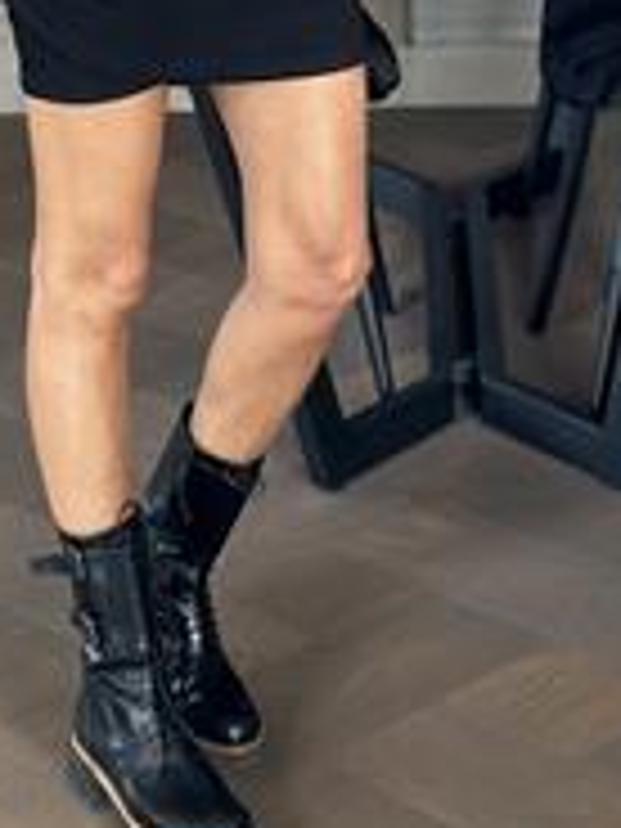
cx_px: 148
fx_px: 3157
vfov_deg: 14.5
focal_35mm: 132
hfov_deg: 11.2
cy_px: -135
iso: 200
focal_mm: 6.86
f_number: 1.78
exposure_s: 1/60
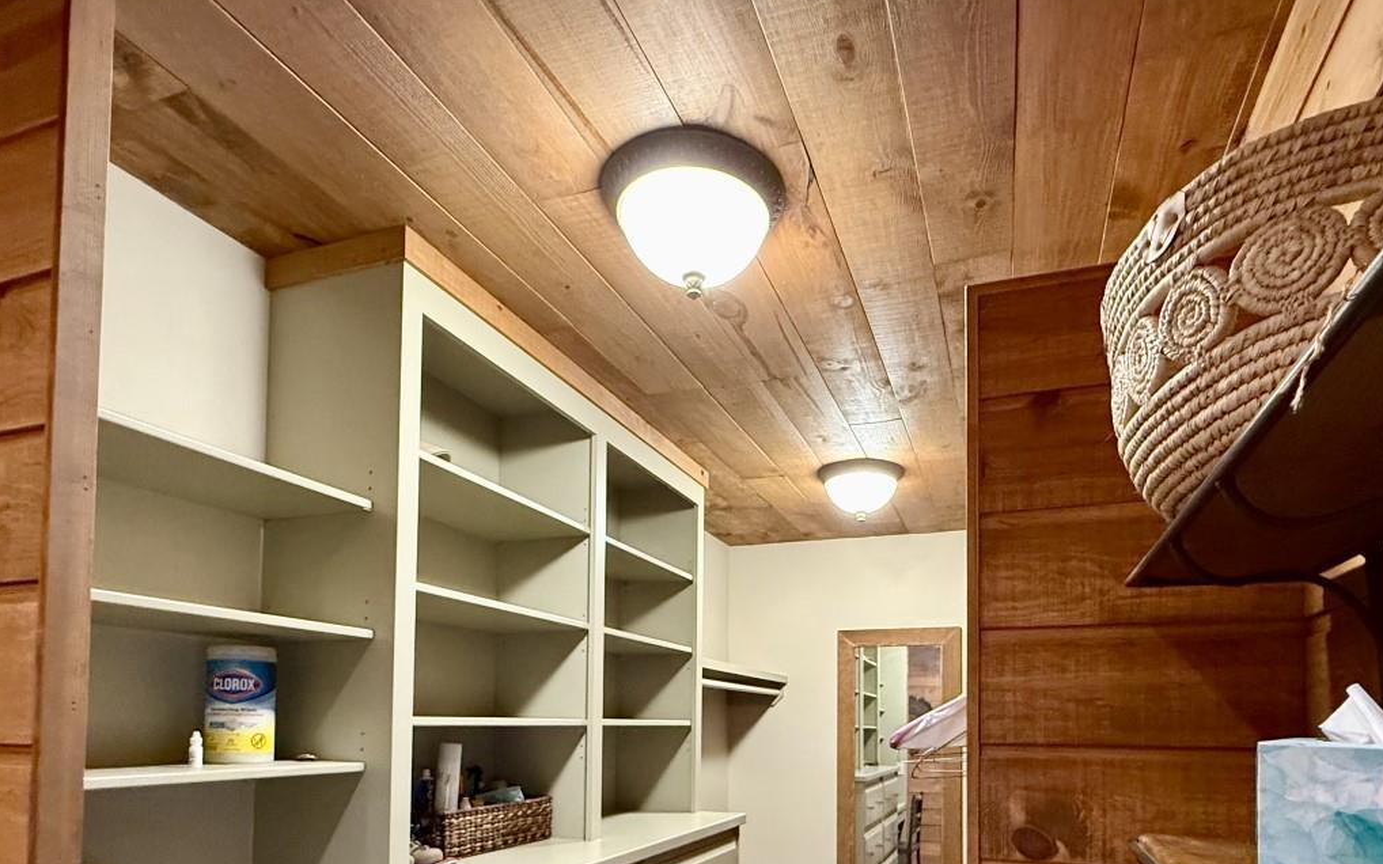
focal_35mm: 21
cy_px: 698
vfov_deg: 53.3
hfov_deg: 82.1
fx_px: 791
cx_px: 757
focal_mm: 2.22
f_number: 2.2
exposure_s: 1/60
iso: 640
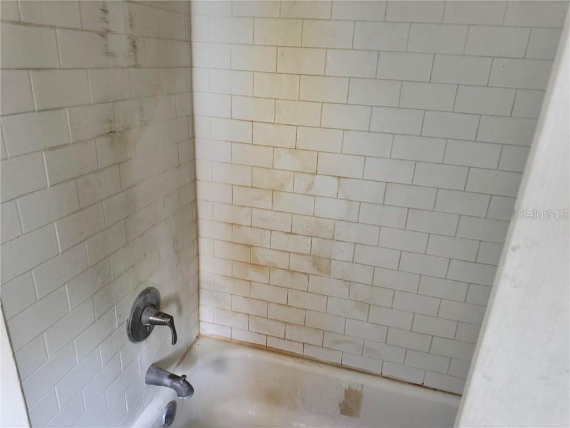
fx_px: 395
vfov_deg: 56.8
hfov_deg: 71.6
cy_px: 214
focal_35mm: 24
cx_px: 285
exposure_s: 1/60
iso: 500
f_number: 1.78
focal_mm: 6.76
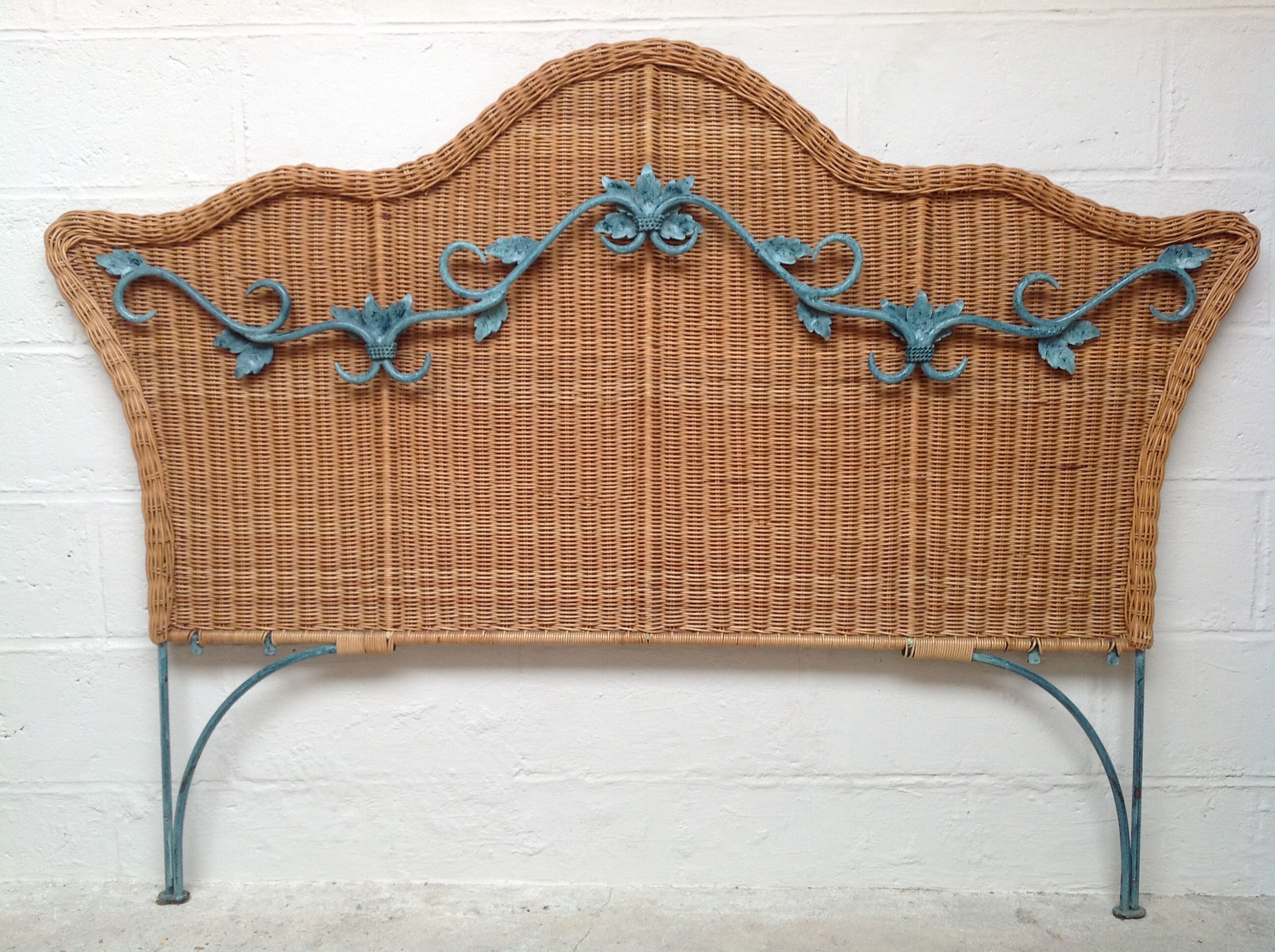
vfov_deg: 40.6
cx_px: 638
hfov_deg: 52.7
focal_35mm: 35
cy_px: 476
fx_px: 1287
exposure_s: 1/40
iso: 80
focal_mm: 4.28
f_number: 2.4
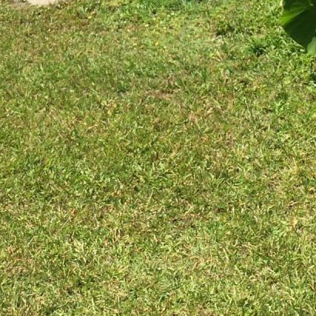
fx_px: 1291
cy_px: -83
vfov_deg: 13.5
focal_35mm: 125
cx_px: 88
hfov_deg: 13.9
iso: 25
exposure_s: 1/1350
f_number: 2.2
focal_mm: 4.15
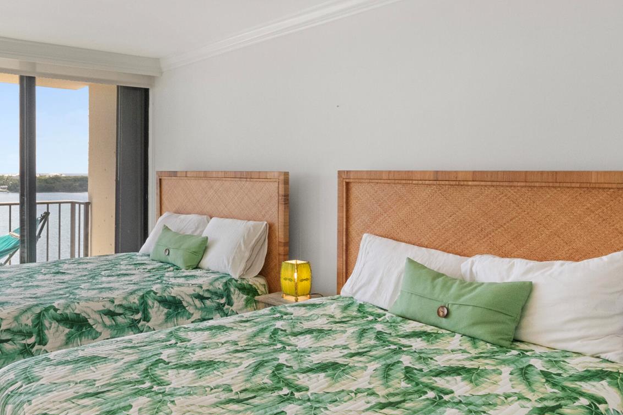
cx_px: 202
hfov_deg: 60.5
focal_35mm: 30
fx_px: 517
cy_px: 217
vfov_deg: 43.7
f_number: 8
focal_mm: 11
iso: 1600
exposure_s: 1/250
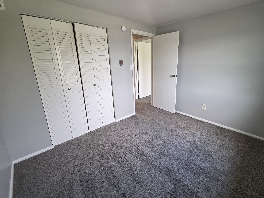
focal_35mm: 15
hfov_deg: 97.9
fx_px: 114
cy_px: 93
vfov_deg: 81.7
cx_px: 145
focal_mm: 2.2
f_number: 1.9
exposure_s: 1/120
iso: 200
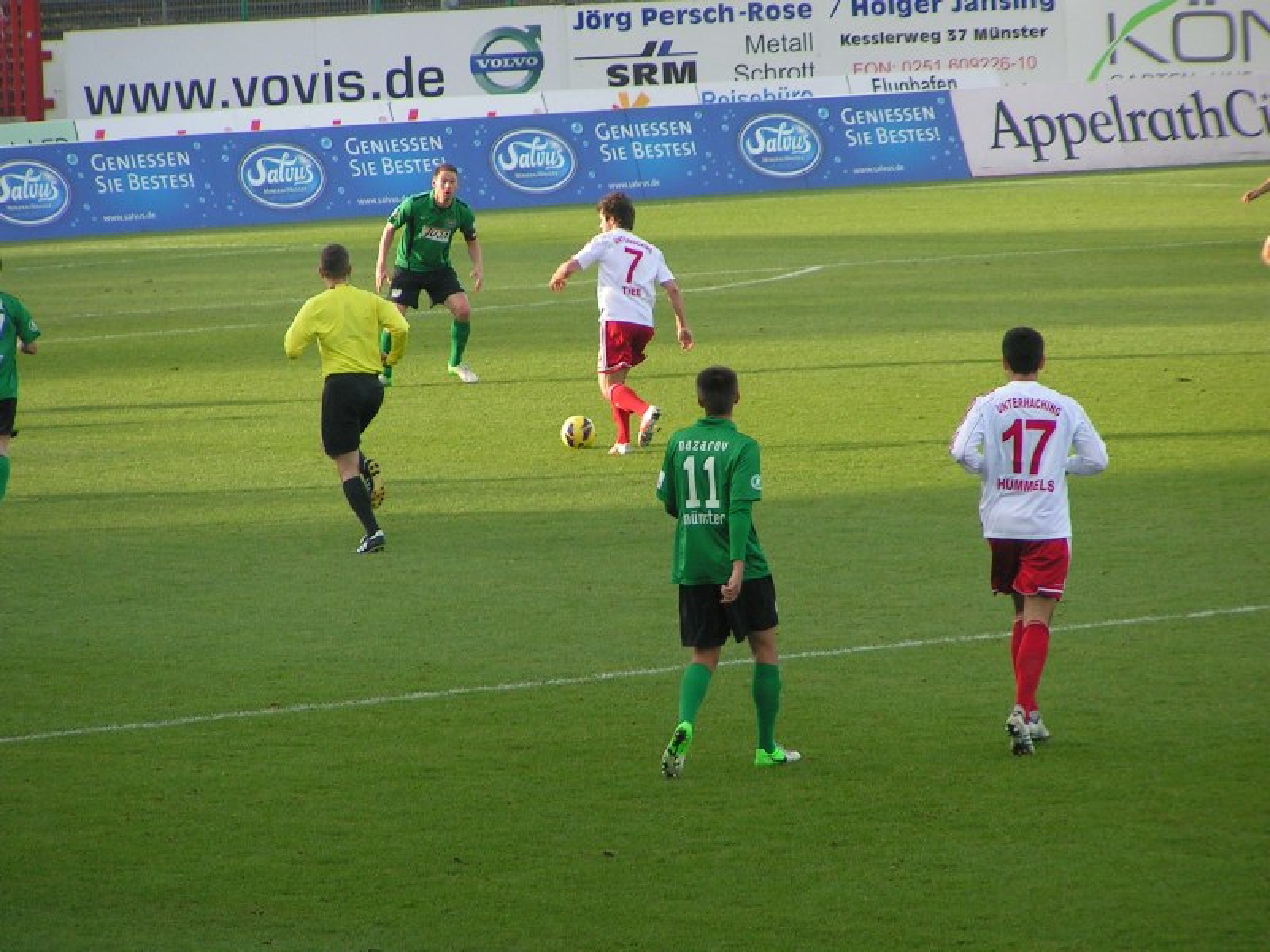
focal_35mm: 326
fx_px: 11960
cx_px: 635
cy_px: 476
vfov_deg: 4.6
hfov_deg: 6.1
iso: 100
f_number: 3.5
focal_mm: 49.8
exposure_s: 1/400
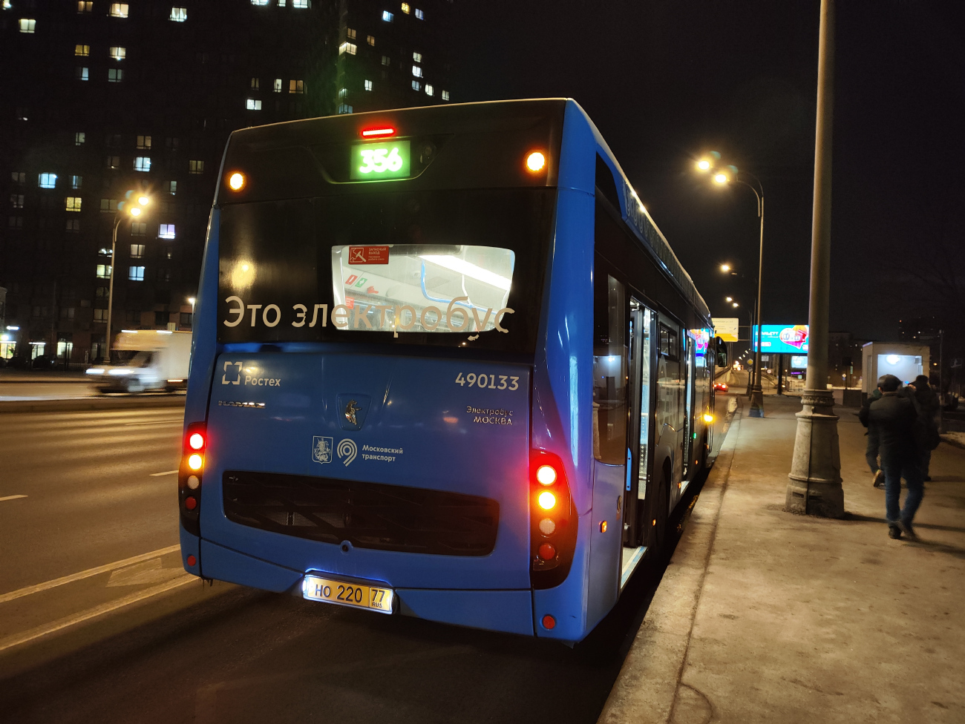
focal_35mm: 24
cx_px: 482
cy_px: 362
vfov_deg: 56.8
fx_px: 669
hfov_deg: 71.6
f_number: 1.8
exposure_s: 1/25
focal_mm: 4.68
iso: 388
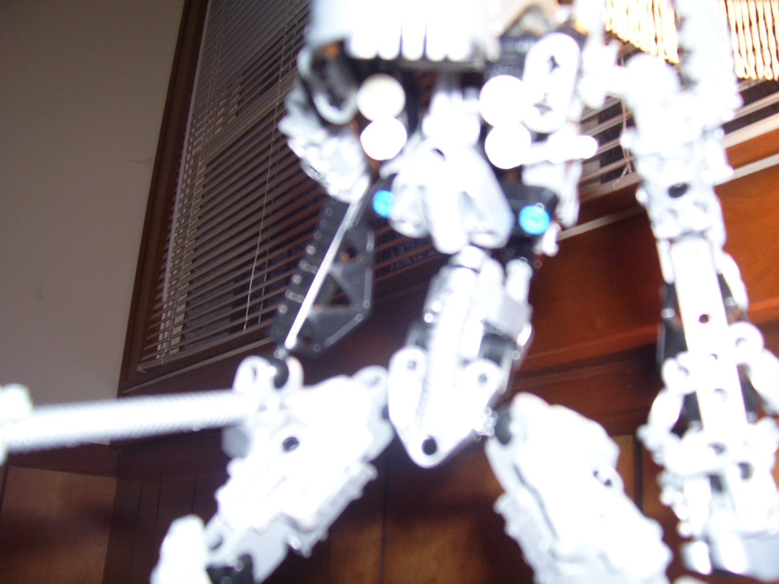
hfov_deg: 54.0
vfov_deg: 41.8
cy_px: 292
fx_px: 765
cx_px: 390
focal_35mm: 34
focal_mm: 5.6
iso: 125
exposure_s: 1/60
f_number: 2.7
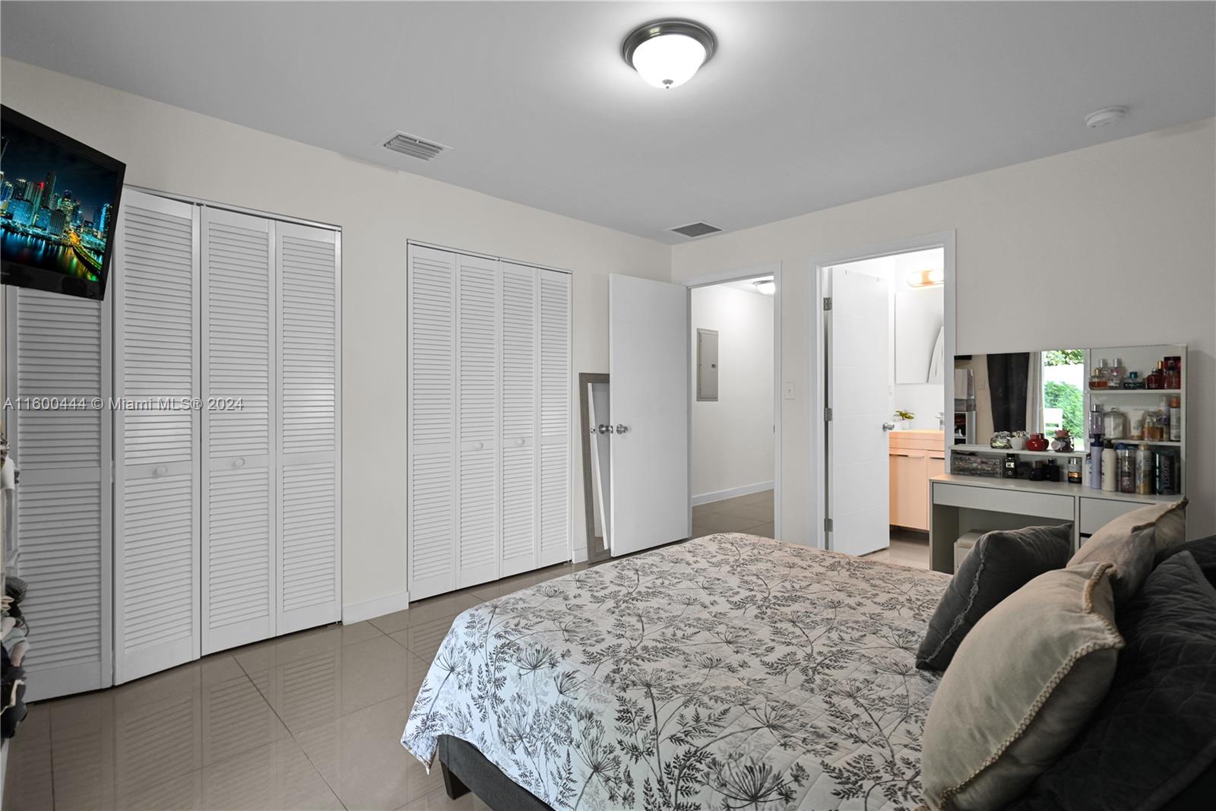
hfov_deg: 95.0
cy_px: 406
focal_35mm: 16
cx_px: 608
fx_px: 557
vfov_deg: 72.1
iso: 100
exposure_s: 1/20
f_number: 4
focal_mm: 16.5
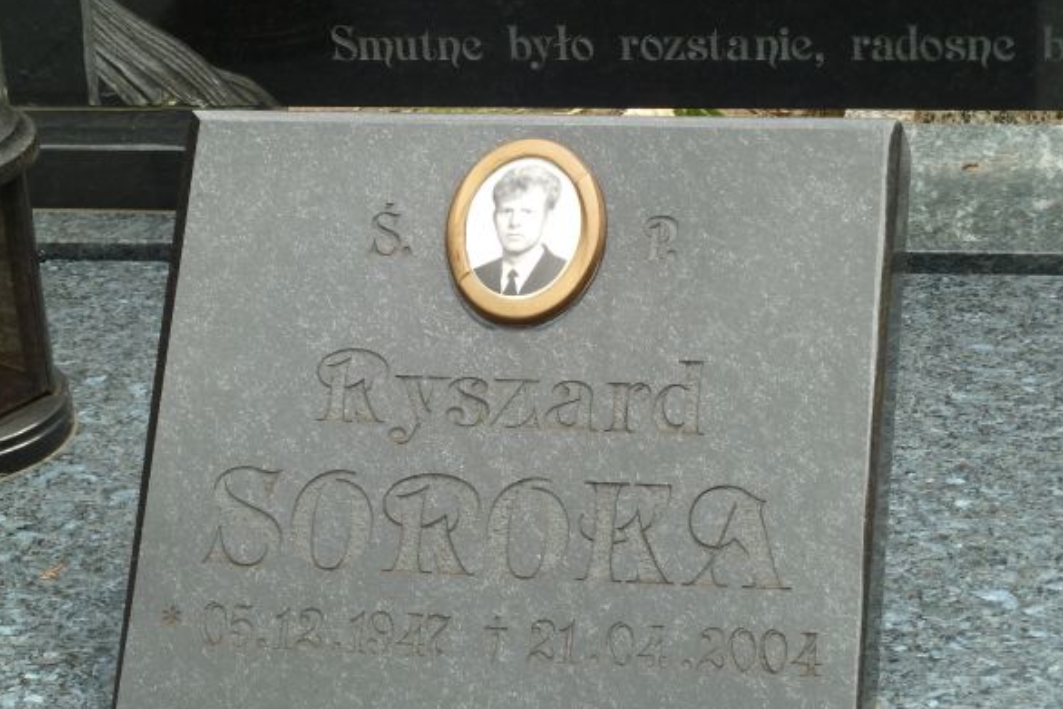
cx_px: 524
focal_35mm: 126
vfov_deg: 10.9
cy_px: 395
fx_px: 3721
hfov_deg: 16.3
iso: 80
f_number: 4.4
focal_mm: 18.2
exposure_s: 1/125
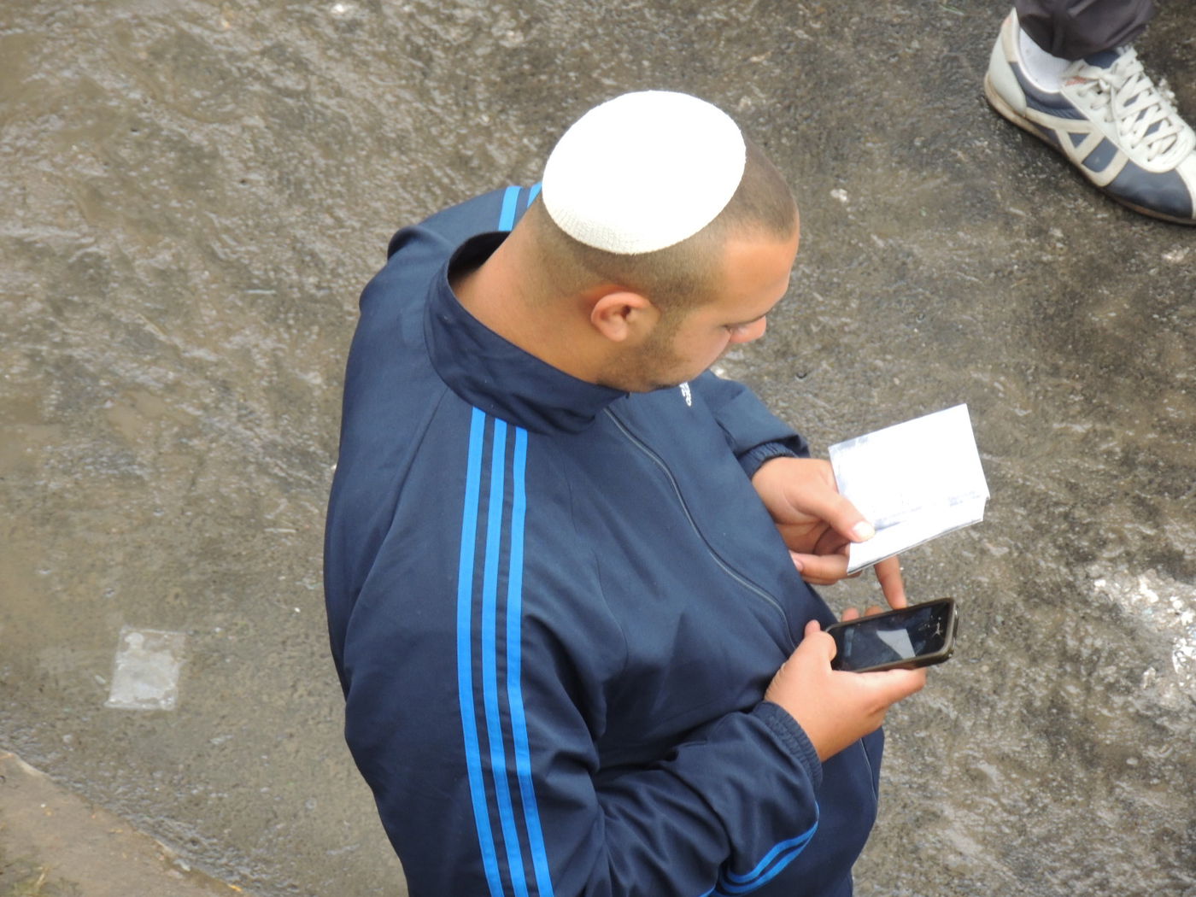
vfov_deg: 4.2
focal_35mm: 350
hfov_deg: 5.7
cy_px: 448
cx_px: 598
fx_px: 12093
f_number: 4.8
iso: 360
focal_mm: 62.4
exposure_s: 1/200
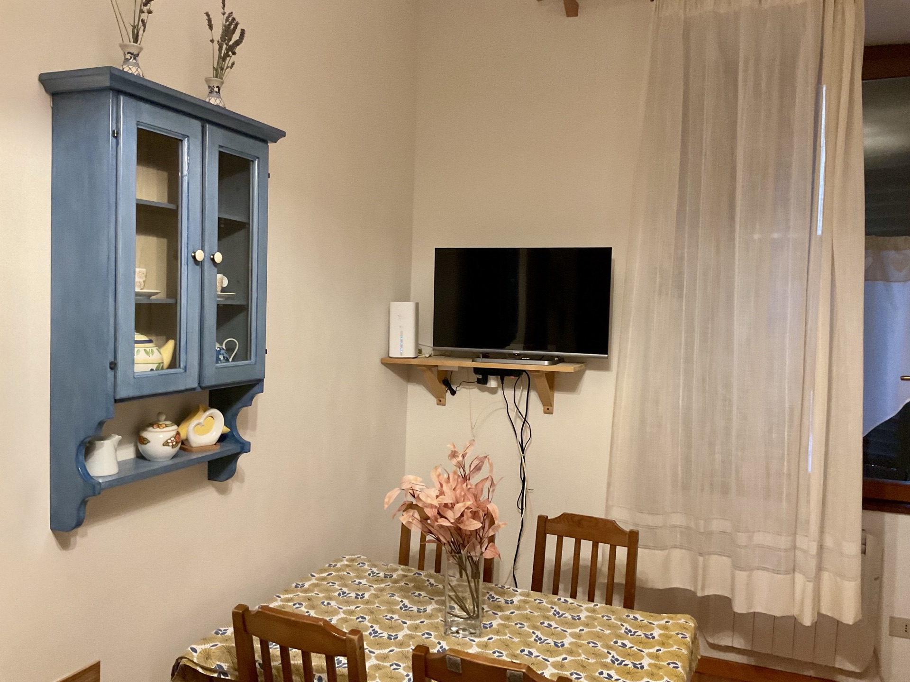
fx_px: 762
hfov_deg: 61.7
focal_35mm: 29
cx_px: 455
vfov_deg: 48.2
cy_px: 341
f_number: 1.8
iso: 200
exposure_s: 1/50
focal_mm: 3
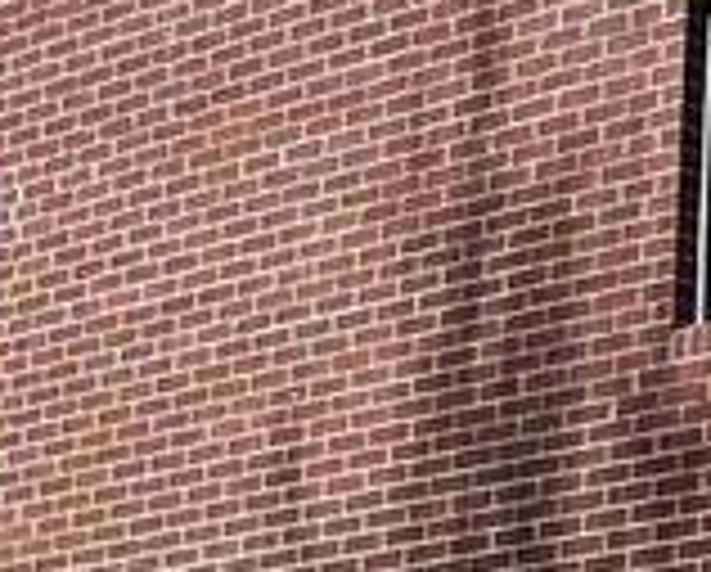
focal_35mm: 205
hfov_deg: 8.8
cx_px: 1449
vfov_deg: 7.4
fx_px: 4322
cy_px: 946
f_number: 1.5
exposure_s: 1/1698
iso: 50
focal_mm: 5.7
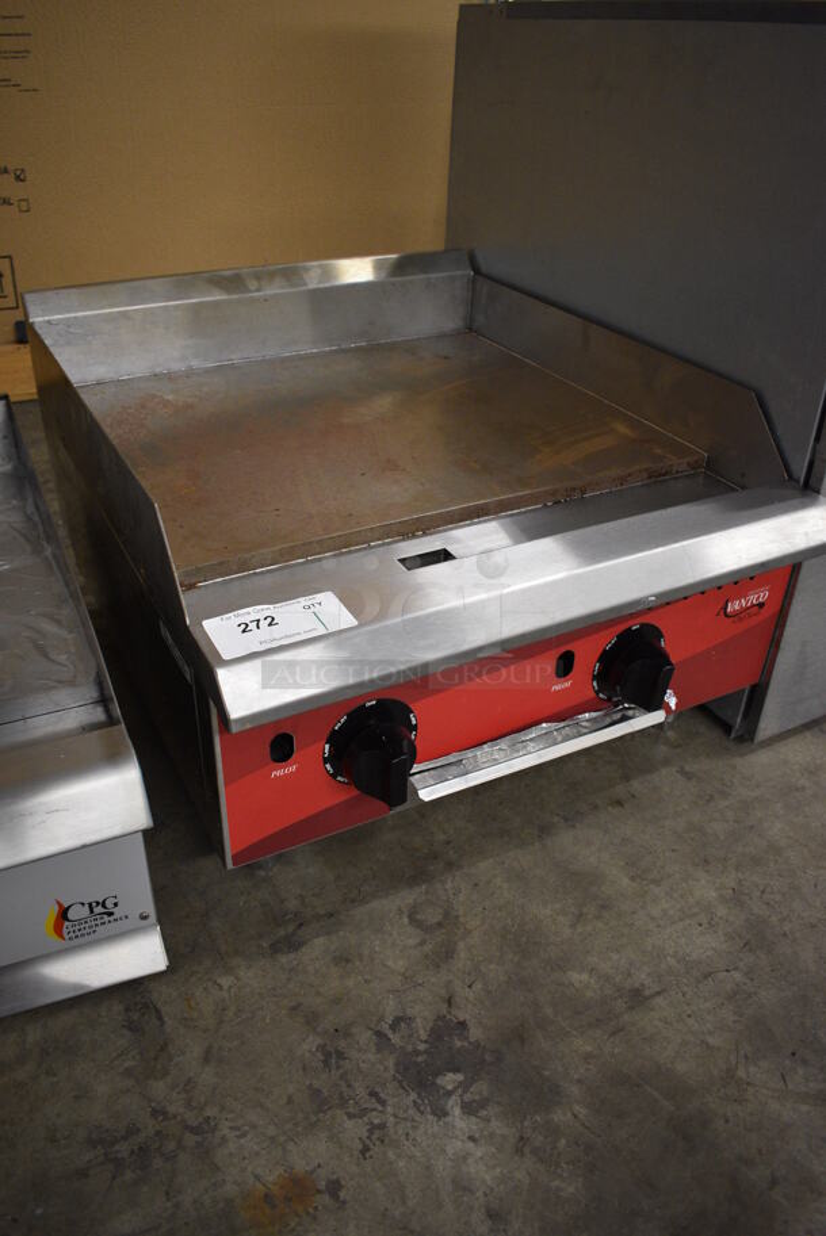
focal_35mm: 27
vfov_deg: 67.3
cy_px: 618
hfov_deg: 48.0
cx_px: 413
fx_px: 928
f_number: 3.5
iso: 1400
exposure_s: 1/125
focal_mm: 18
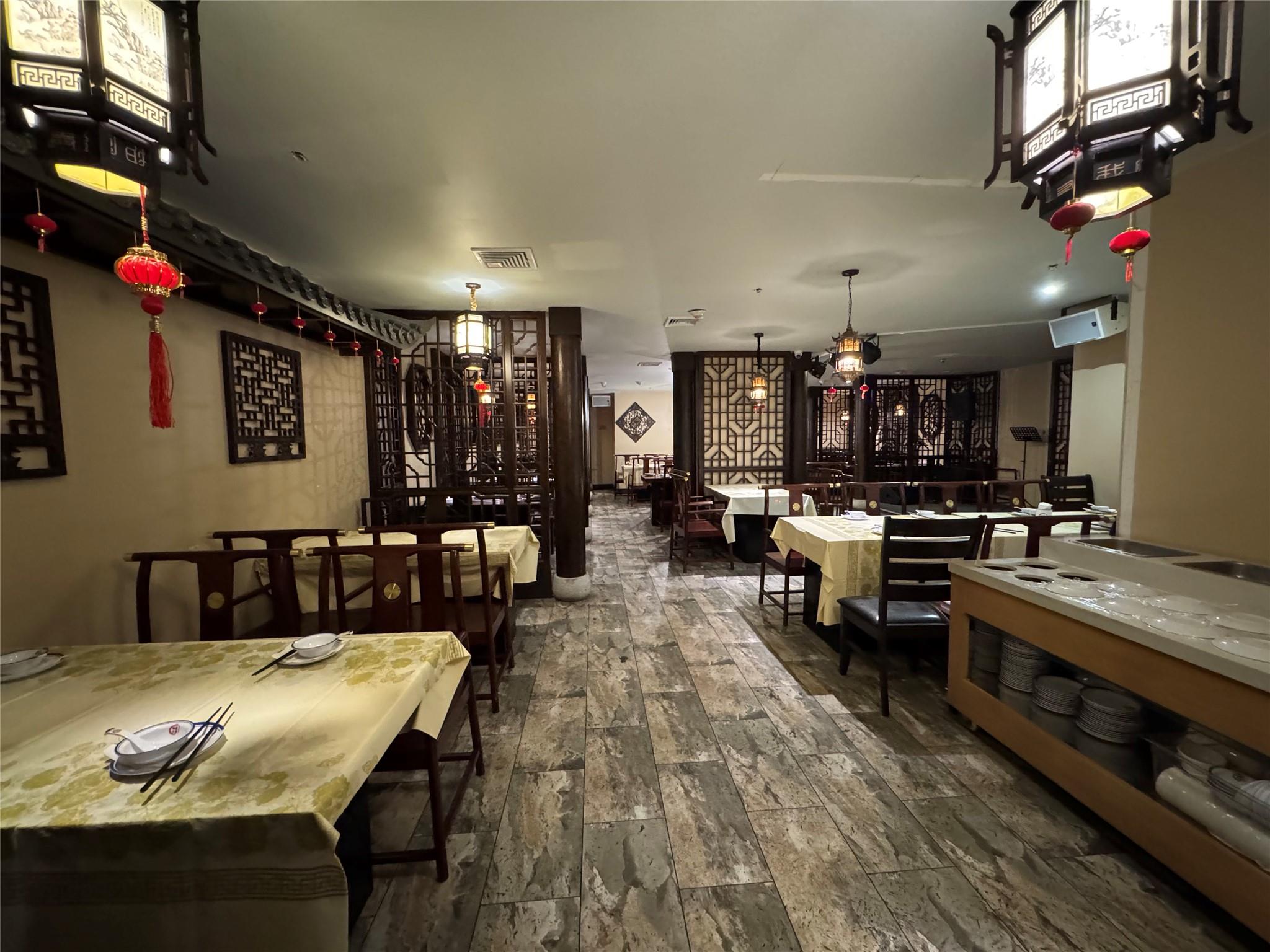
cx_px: 635
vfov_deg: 85.7
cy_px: 476
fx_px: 514
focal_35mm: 14
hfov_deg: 102.1
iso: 1250
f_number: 2.2
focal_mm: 2.22
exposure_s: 1/40
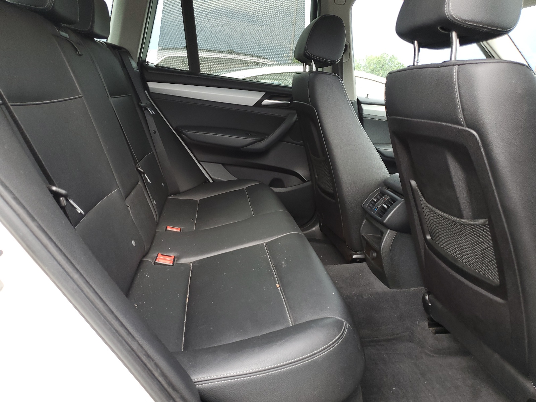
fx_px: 403
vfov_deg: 53.1
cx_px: 268
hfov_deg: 67.3
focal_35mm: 26
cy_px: 201
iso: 72
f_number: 1.5
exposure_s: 1/120
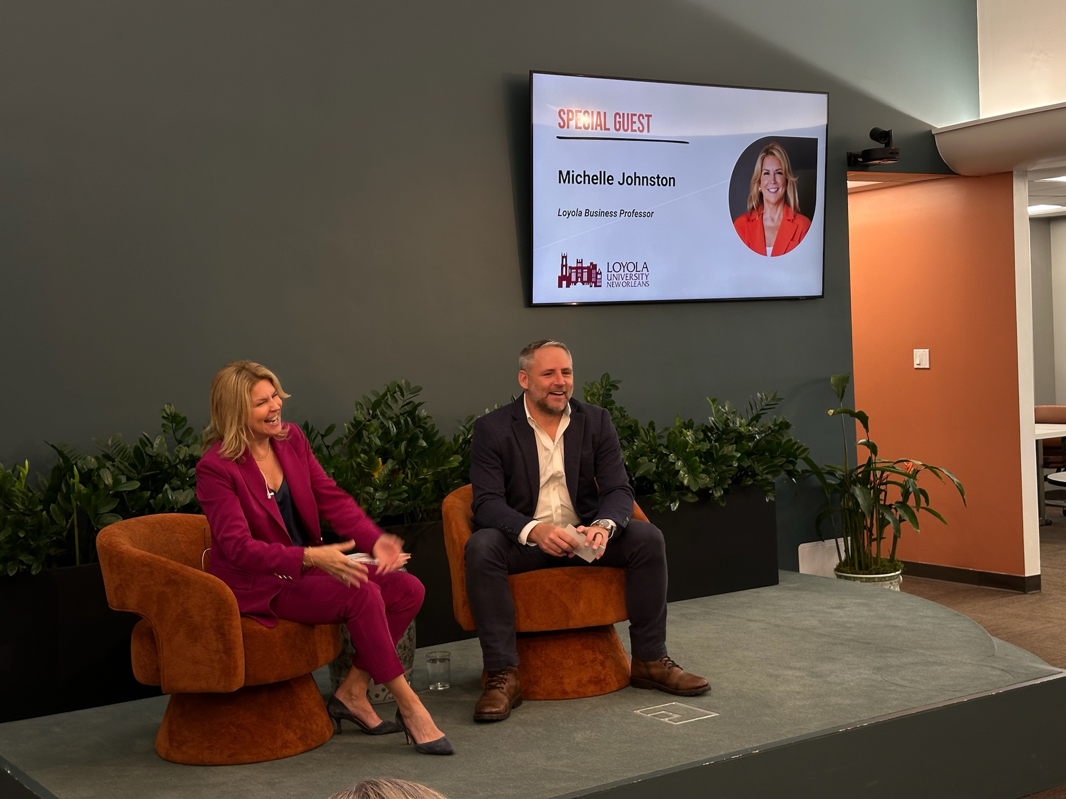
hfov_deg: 39.7
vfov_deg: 30.3
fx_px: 1478
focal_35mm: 48
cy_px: 400
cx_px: 533
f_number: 1.78
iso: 64
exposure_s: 1/60
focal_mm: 6.86
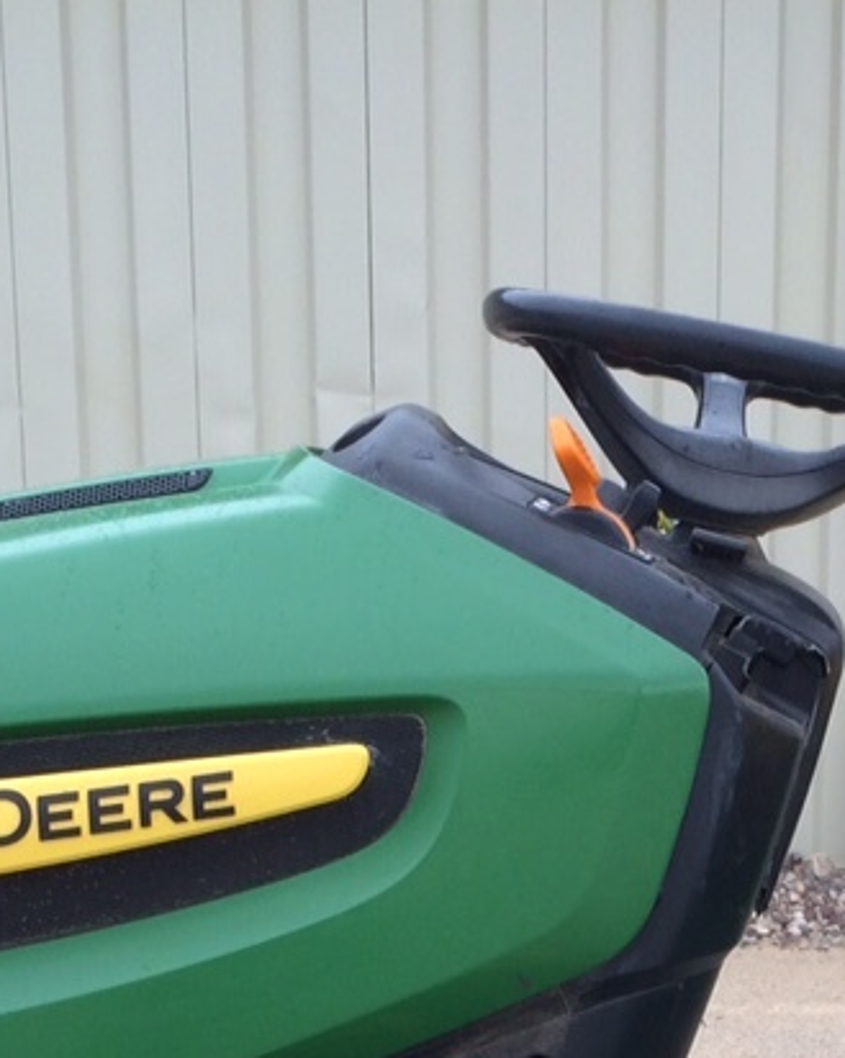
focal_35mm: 88
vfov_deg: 20.5
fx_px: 2754
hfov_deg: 17.2
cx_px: 747
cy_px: 1222
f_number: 2.2
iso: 32
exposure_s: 1/175
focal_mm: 4.15
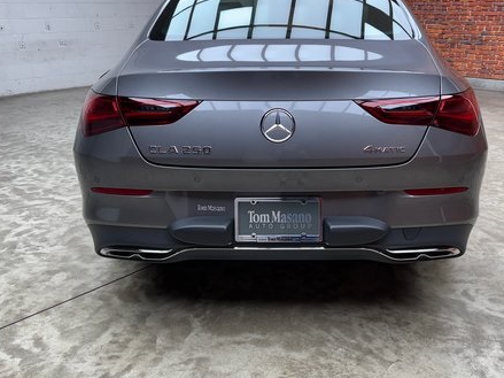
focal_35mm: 35
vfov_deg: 40.7
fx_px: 509
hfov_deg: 52.5
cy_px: 198
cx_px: 286
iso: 50
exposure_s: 1/120
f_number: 1.78
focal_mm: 6.76
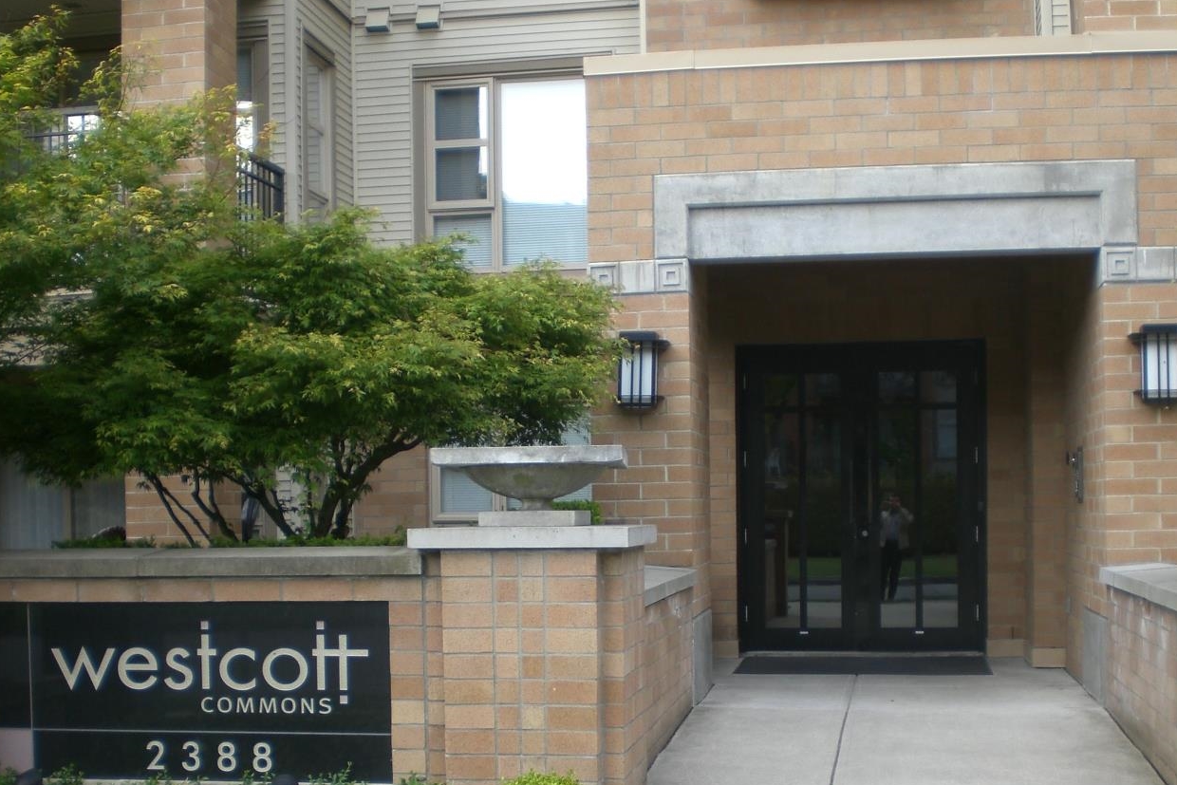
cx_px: 613
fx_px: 1667
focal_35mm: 51
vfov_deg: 26.3
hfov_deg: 38.9
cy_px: 548
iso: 50
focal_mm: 6.3
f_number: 3.1
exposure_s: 1/200
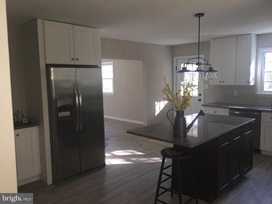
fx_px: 228
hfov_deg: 61.7
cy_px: 102
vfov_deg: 48.2
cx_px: 136
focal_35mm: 29
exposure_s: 1/39
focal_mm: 4.15
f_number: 2.2
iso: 25
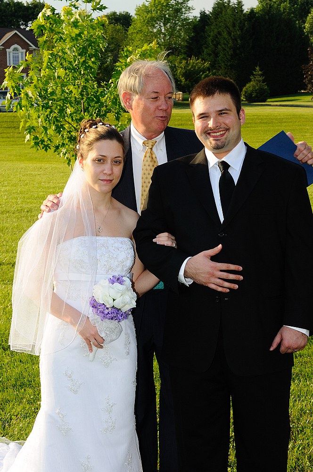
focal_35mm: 78
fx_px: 1020
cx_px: 156
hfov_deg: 17.4
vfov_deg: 26.0
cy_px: 236
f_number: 11
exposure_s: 1/250
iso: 400
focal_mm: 52
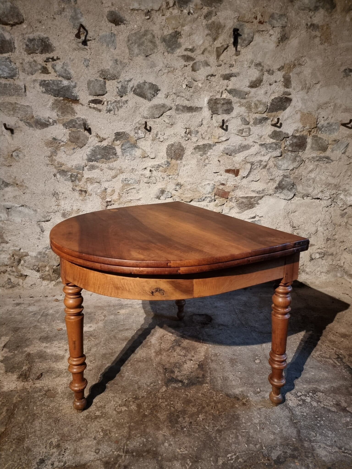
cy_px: 234
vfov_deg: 71.6
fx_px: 325
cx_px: 176
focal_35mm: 24
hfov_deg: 56.8
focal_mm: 6.7
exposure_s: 1/33
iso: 640
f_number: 1.8
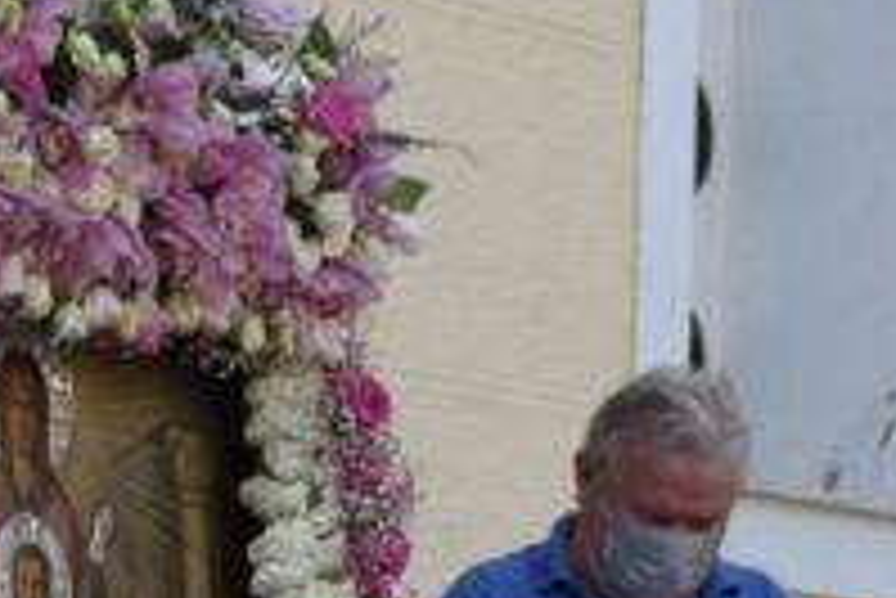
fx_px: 5778
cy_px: 1403
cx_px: -351
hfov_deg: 8.7
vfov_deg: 5.7
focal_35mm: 232
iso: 320
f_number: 8
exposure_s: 1/250
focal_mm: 30
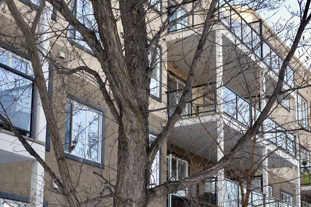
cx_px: 159
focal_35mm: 64
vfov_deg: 20.6
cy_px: 201
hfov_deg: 31.4
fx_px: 552
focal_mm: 20
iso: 140
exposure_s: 1/125
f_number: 5.6
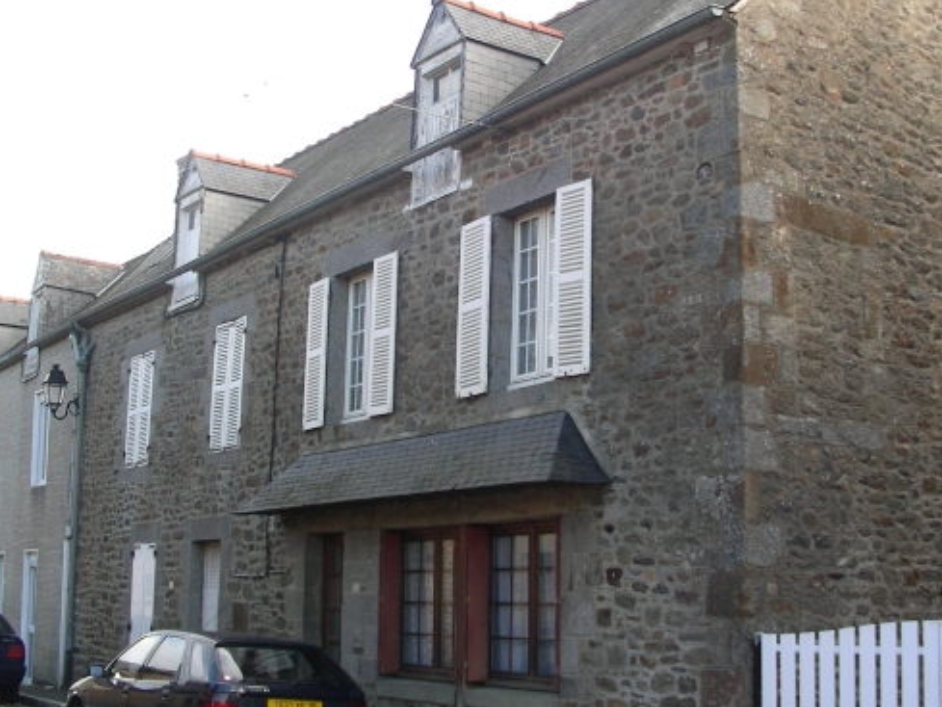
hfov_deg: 36.1
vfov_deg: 27.5
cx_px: 541
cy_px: 291
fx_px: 1443
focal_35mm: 53
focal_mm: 6.3
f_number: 3.5
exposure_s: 1/125
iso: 50
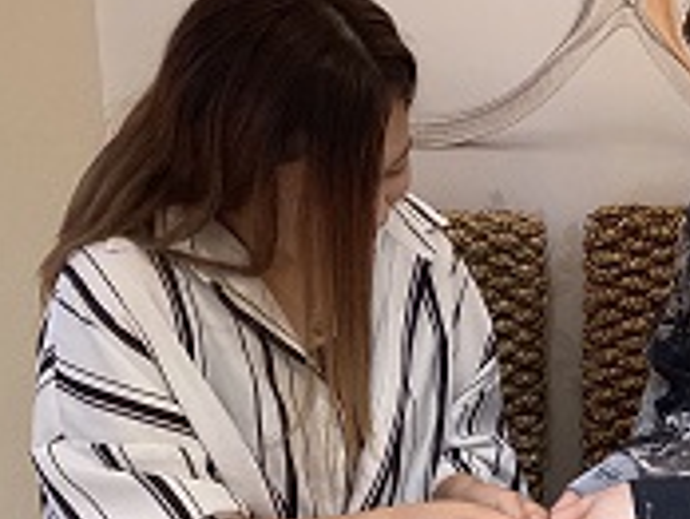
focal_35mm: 80
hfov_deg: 23.9
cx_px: 587
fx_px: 1597
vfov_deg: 18.4
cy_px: 366
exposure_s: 1/120
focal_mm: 3.3
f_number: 2.4
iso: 64
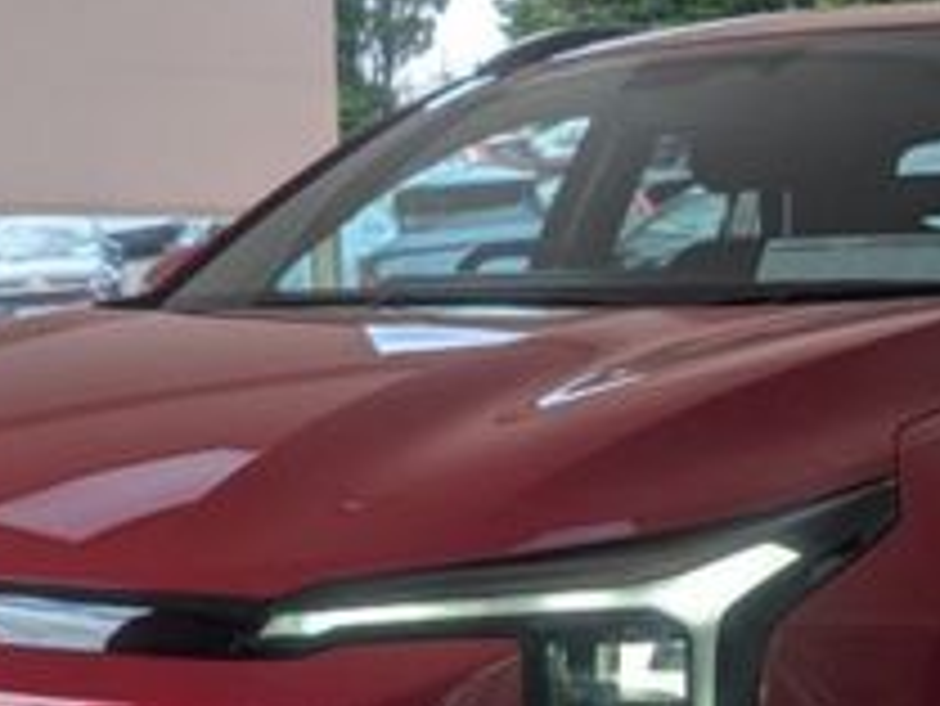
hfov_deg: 28.1
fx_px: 1875
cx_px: 499
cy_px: 522
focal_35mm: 69
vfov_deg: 21.2
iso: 23
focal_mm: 6.9
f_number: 1.68
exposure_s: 1/334
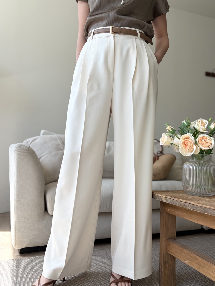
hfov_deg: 53.1
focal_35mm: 26
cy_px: 143
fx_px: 215
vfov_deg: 67.3
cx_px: 108
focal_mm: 5.96
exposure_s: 1/392
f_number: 1.6
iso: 50
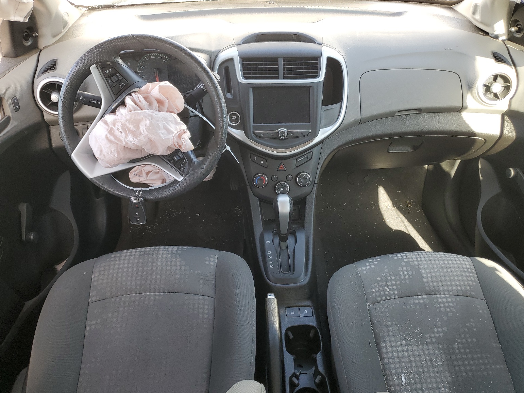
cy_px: 192
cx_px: 268
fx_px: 409
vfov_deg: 51.4
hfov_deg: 65.3
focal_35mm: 27
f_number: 1.5
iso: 50
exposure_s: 1/120
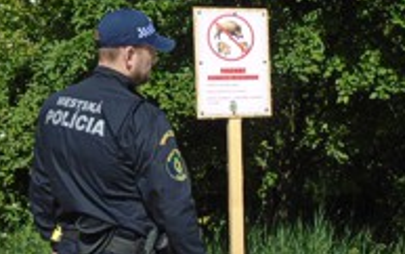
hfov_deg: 36.8
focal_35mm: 55
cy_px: 100
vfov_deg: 23.6
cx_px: 217
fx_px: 608
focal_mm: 4.6
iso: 100
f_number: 8
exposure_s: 1/200
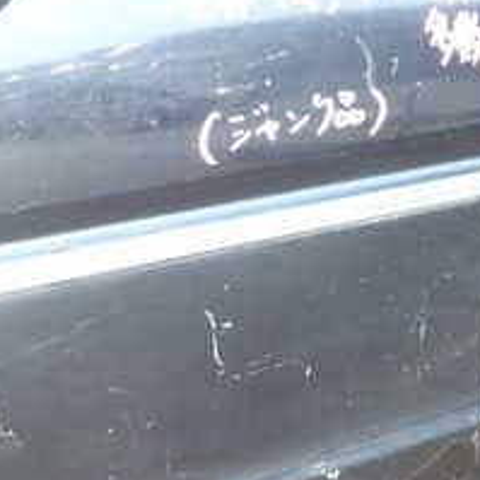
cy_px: 277
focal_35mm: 80
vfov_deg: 21.6
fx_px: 1255
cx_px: 195
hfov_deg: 21.6
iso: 100
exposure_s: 1/125
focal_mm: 5.4
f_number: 3.2
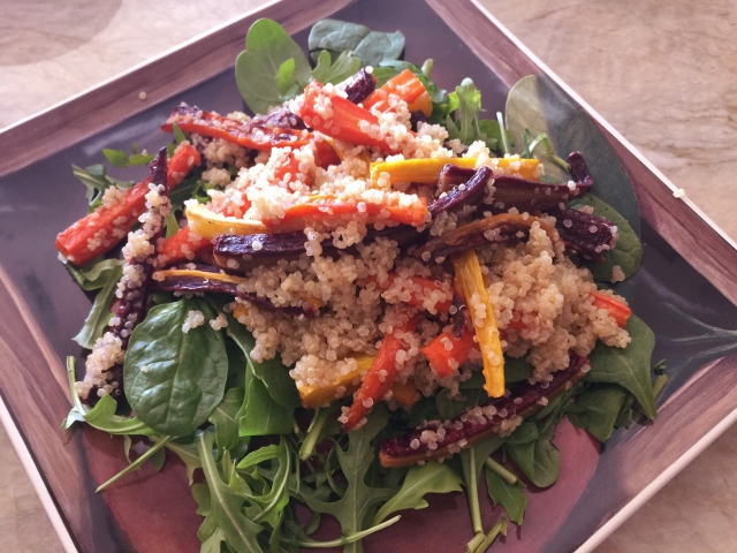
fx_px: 617
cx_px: 368
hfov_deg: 61.7
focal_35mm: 29
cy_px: 276
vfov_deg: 48.2
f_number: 2.2
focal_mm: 4.15
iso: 50
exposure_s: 1/15
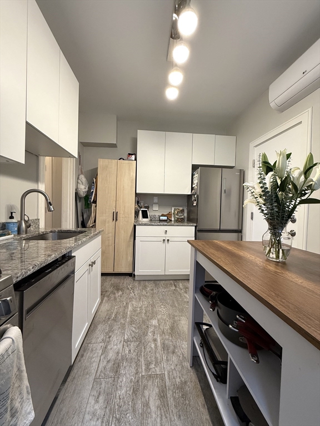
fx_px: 173
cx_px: 160
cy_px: 213
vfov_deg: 102.1
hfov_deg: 85.7
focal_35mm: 14
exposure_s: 1/60
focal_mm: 2.22
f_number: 2.2
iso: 200
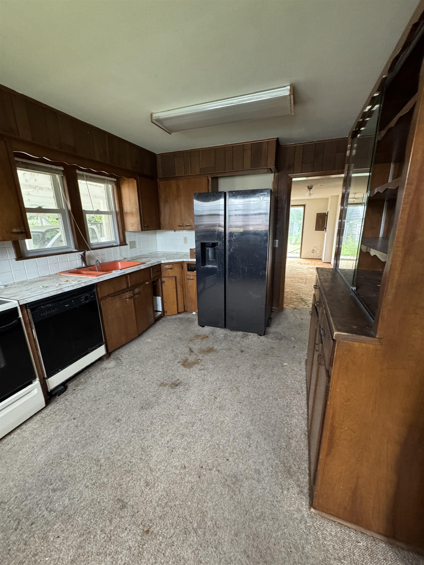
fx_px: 229
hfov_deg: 85.7
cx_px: 212
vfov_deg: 102.1
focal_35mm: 14
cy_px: 282
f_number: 2.2
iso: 400
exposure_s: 1/60
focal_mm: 2.22
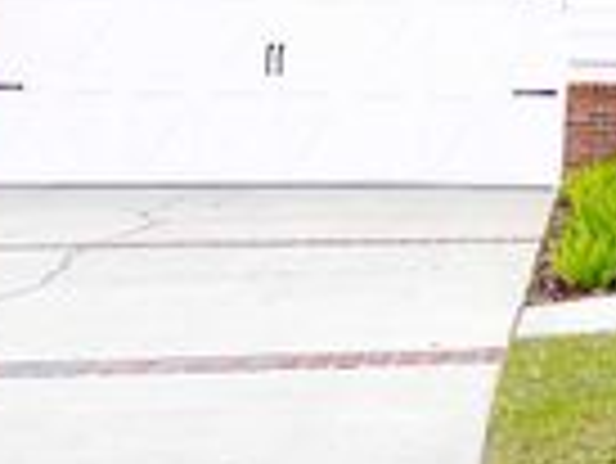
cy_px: -327
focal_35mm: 95
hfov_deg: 18.9
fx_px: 1692
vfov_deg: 14.1
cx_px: 841
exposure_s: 1/352
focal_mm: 5.7
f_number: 1.5
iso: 50
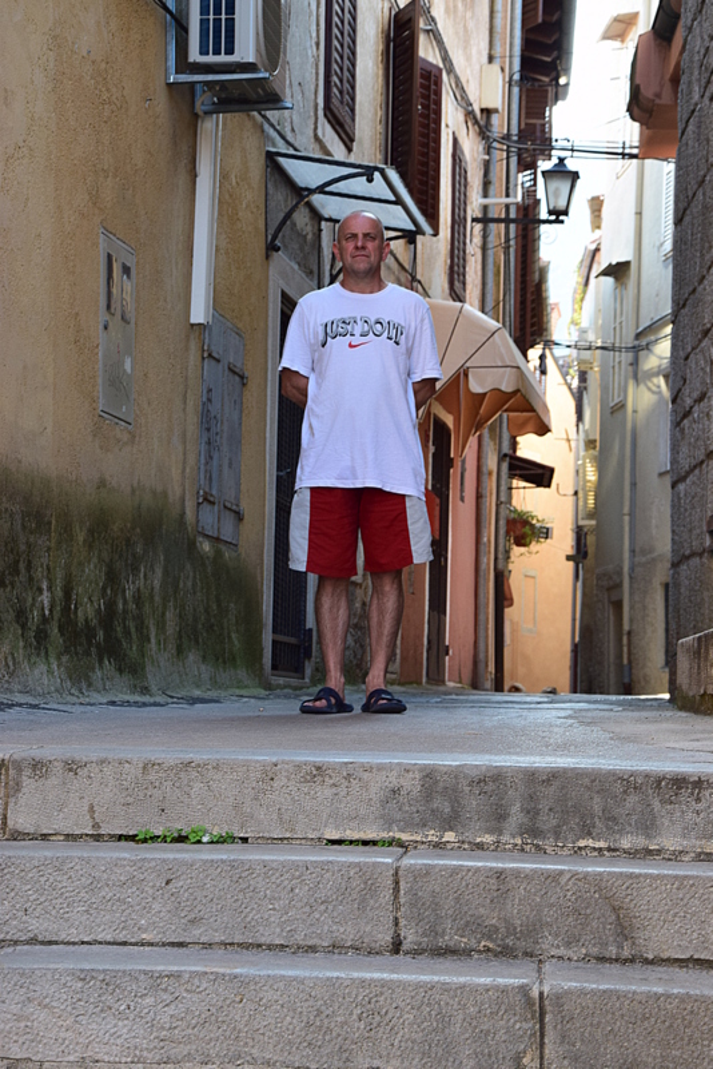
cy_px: 534
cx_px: 356
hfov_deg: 15.7
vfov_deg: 23.4
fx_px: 2582
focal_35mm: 87
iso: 400
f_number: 9
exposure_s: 1/100
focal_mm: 58
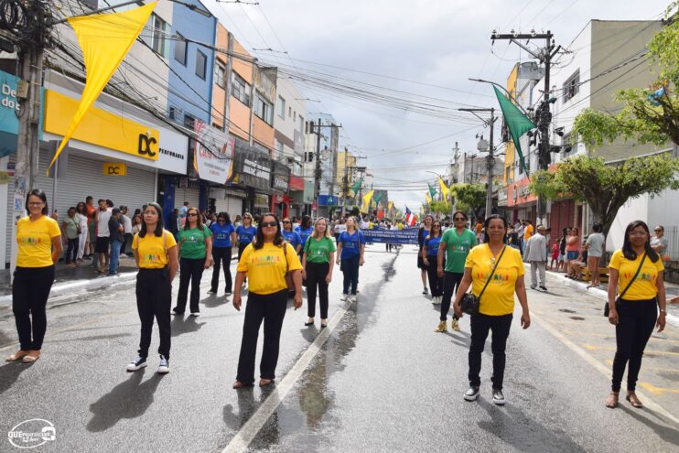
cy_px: 226
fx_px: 509
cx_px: 340
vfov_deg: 47.9
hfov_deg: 67.4
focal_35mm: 27
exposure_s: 1/320
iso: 200
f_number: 9
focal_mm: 18
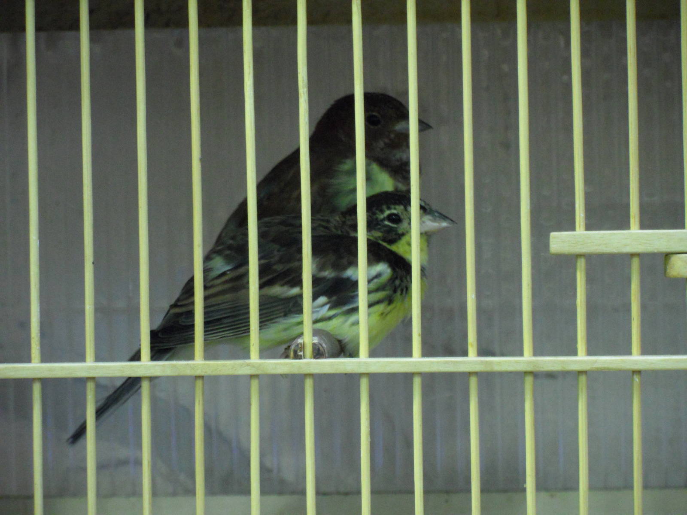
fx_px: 5954
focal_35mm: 300
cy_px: 258
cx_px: 344
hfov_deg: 6.6
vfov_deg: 5.0
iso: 400
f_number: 5.4
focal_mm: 49.4
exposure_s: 1/8
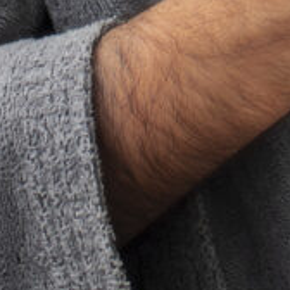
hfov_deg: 5.1
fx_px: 3223
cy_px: -746
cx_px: 544
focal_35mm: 340
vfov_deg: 4.8
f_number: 2.8
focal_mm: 35
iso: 200
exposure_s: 1/200
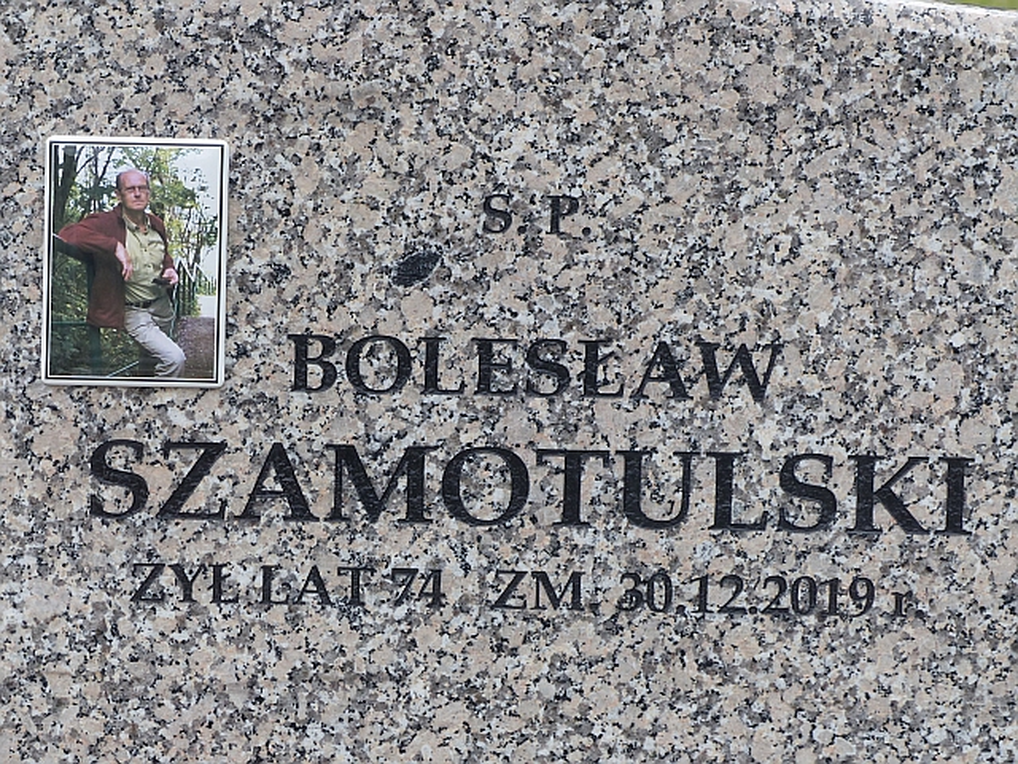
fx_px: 6293
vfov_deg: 6.9
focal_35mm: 214
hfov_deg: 9.2
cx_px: 509
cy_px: 382
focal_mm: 38.5
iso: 100
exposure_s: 1/250
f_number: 4
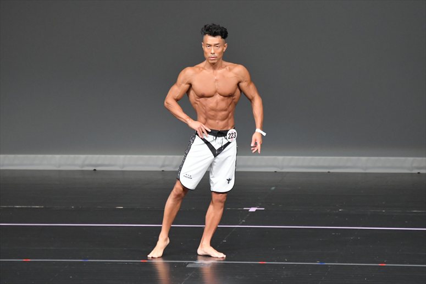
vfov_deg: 4.0
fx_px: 4081
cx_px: 213
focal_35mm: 345
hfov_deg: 6.0
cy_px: 142
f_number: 5.6
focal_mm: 230
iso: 5000
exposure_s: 1/400
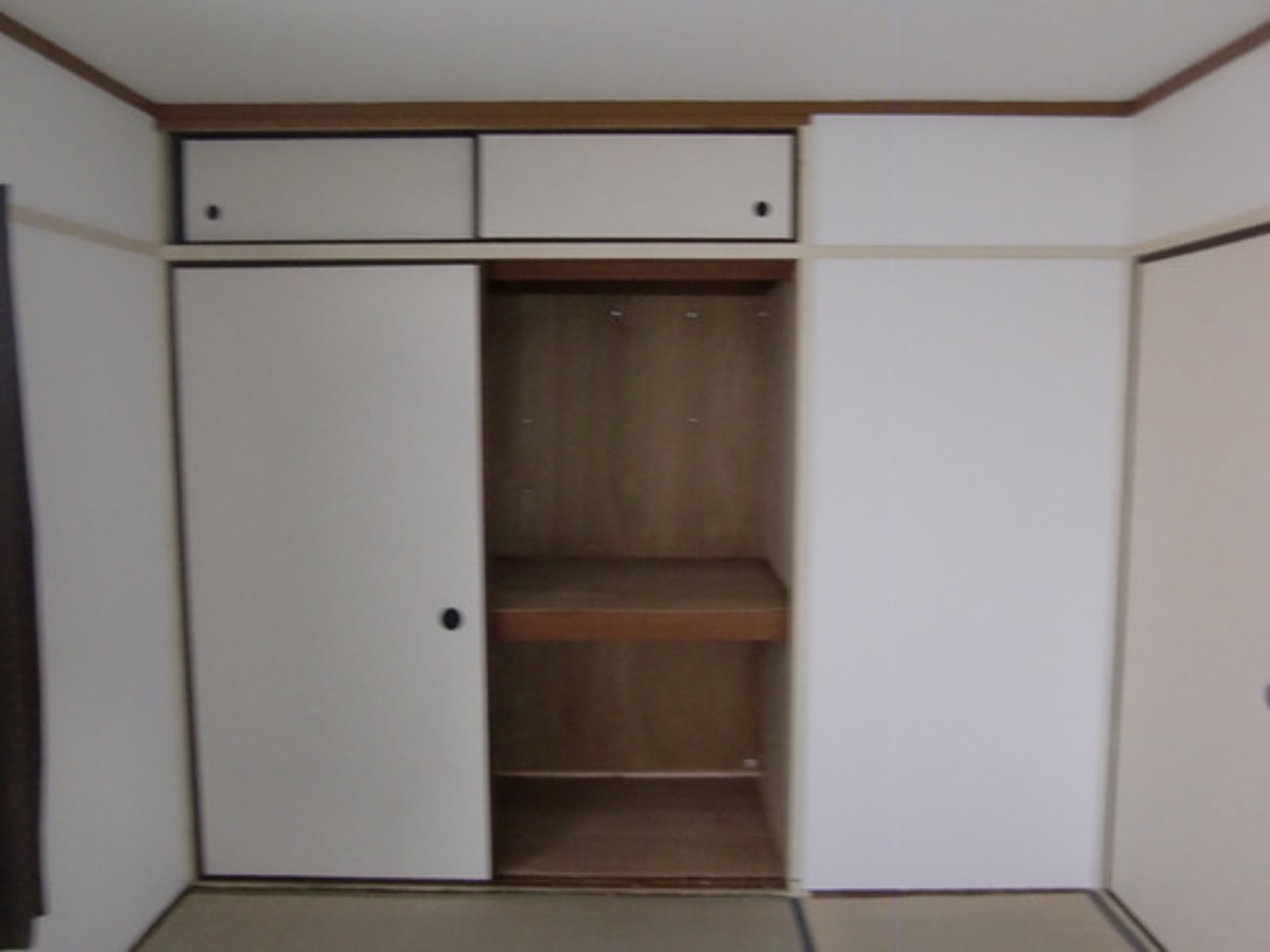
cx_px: 635
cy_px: 476
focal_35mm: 28
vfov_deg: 49.7
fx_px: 1027
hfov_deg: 63.4
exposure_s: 1/20
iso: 400
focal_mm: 4.9
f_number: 2.6
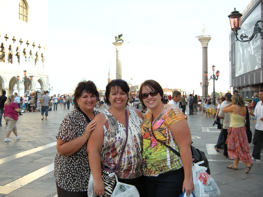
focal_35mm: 40
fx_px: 304
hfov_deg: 46.8
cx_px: 132
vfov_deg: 36.0
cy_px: 98
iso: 64
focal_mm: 6.6
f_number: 3.9
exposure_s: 1/69.5
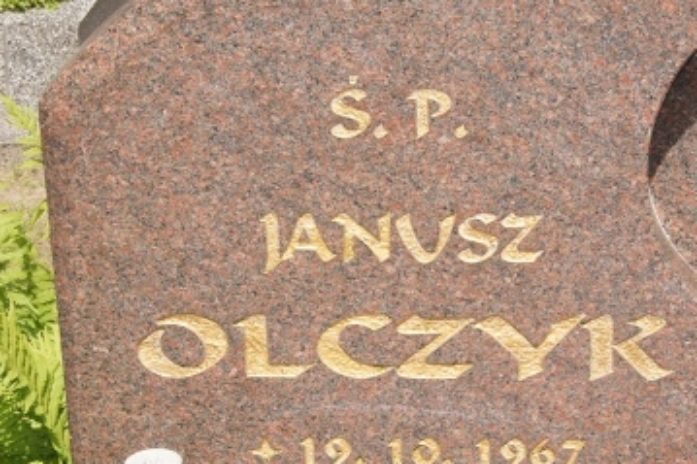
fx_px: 2071
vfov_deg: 12.8
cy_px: 334
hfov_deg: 19.0
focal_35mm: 107
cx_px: 481
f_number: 16
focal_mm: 40
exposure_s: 1/160
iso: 200
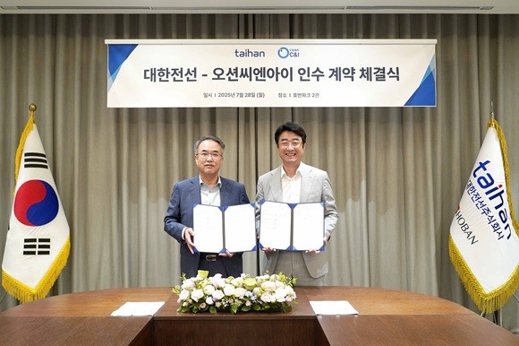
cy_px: 173
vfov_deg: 46.4
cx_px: 260
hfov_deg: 65.5
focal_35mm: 28
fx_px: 403
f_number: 4
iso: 1250
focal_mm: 28
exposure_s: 1/160
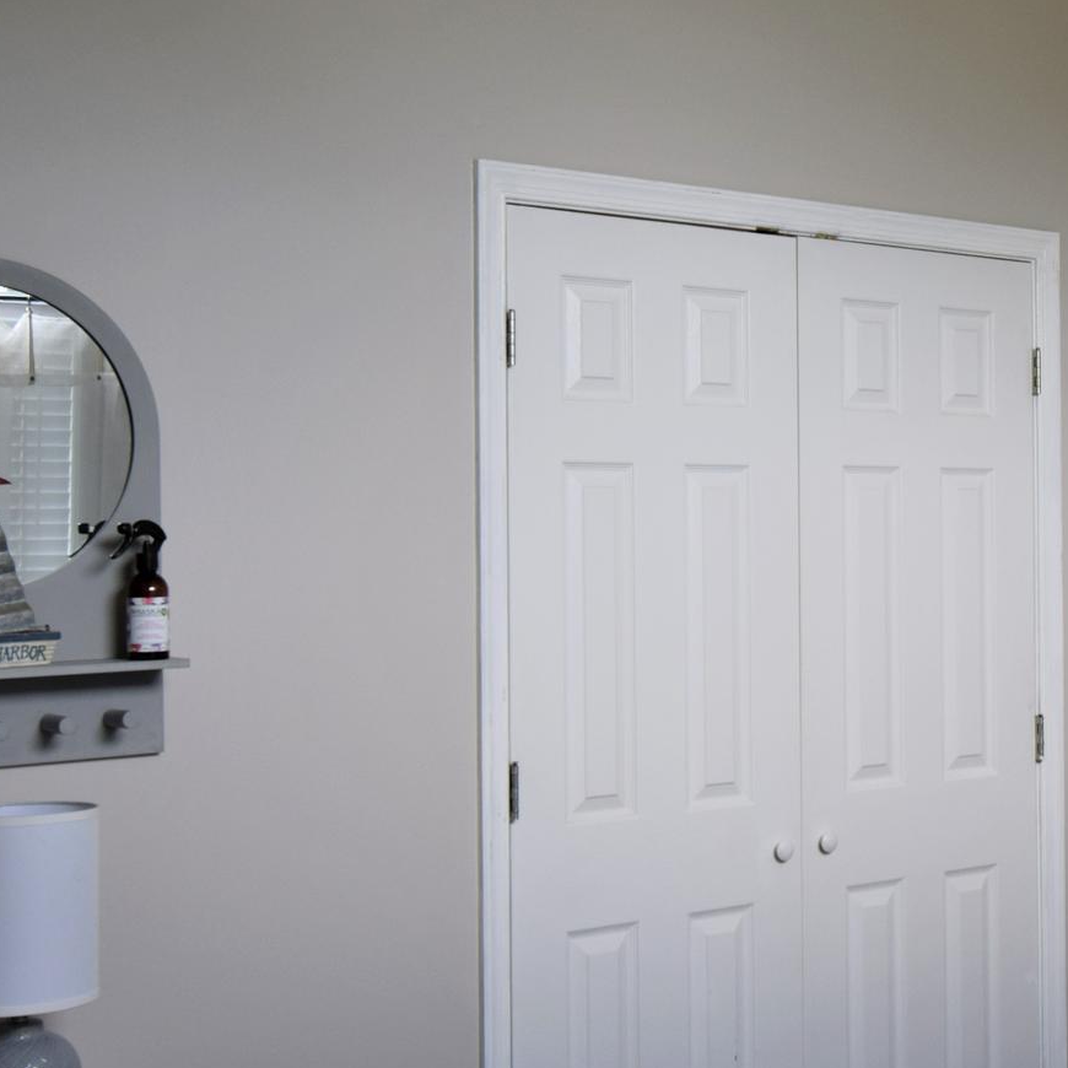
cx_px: 908
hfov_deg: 27.8
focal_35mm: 60
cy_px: 519
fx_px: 2094
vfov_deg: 28.6
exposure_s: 1/100
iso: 400
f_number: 5.6
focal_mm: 20
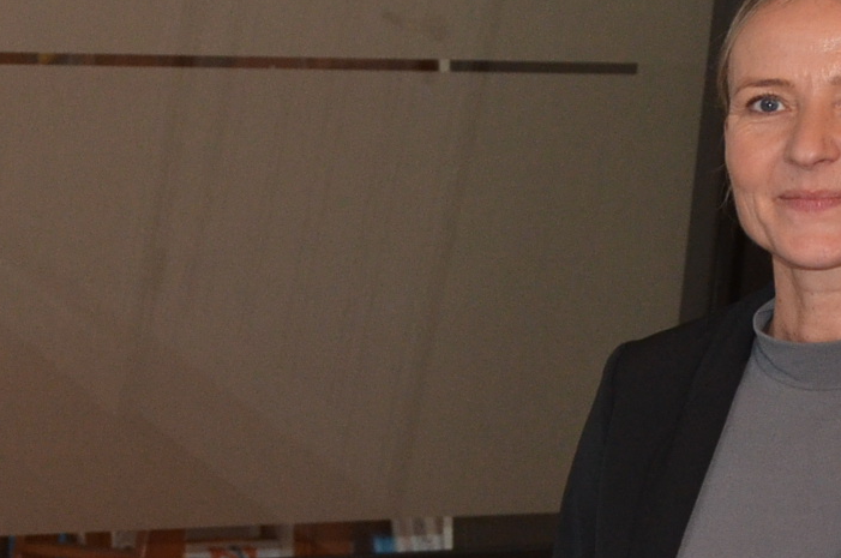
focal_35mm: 137
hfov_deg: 14.3
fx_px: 3195
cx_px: -308
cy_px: 458
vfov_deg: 9.9
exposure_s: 1/60
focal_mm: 26
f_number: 4
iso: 800
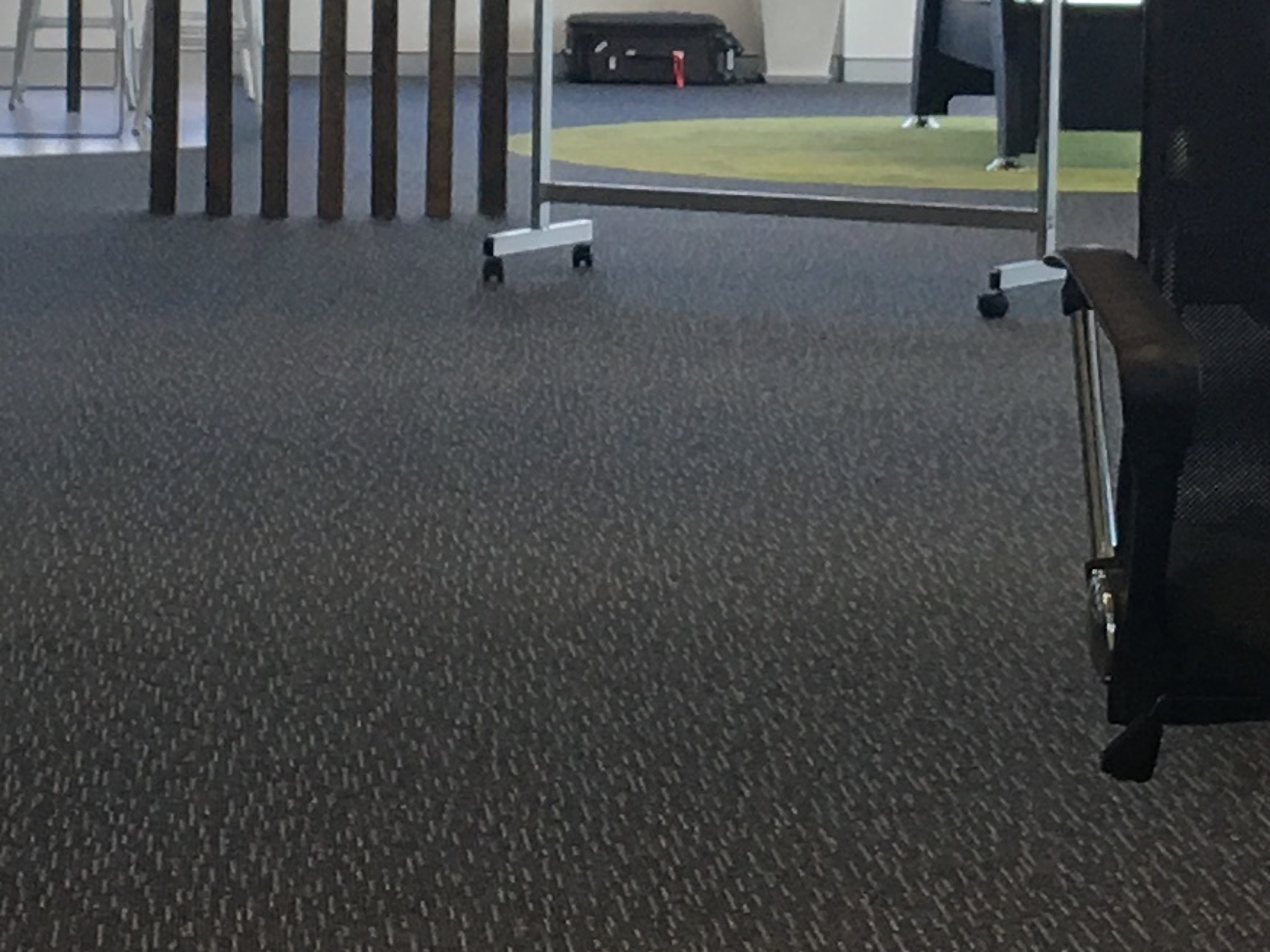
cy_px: 76
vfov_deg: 11.0
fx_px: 4914
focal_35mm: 134
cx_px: 704
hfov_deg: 14.7
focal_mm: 4.15
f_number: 2.2
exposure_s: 1/50
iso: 32
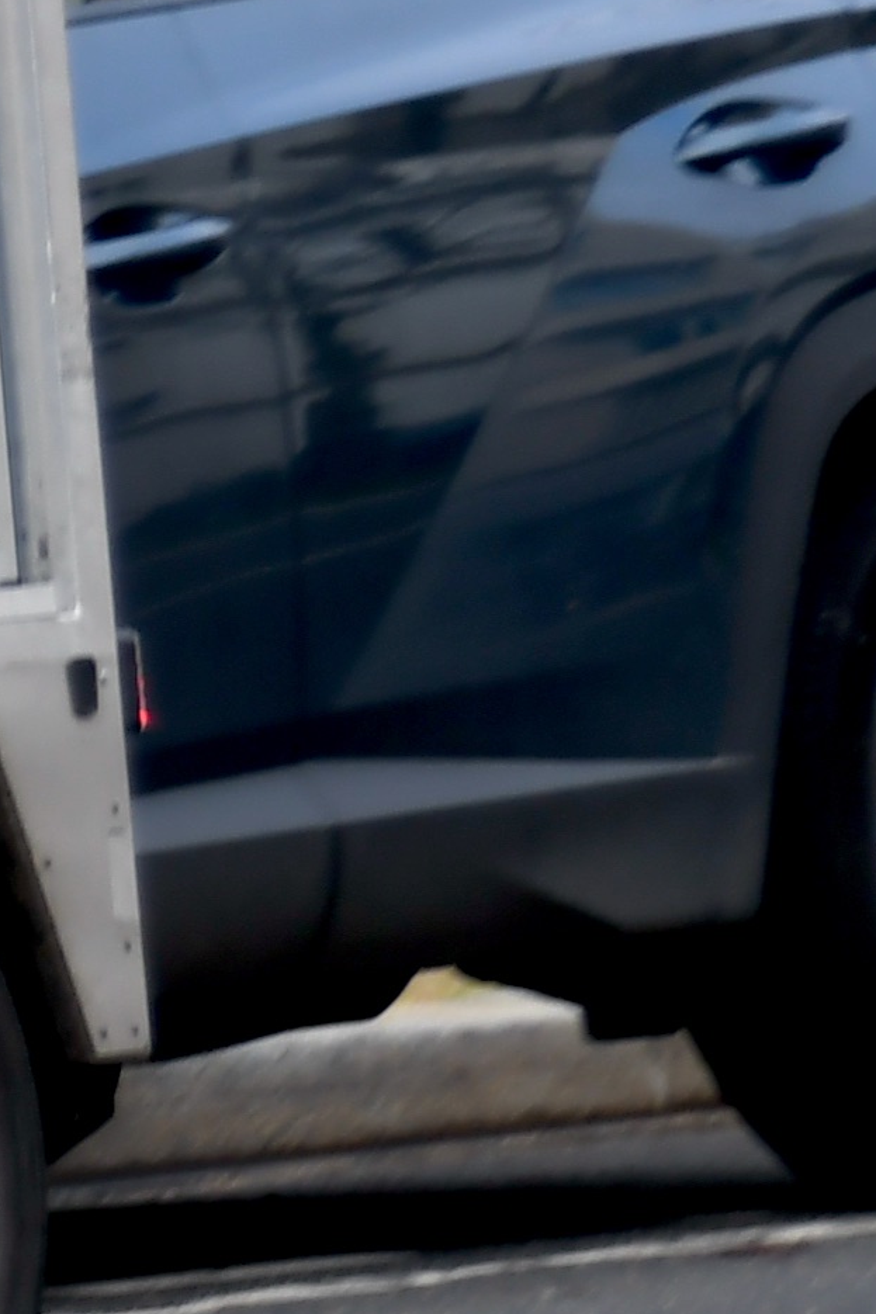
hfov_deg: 3.2
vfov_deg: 5.1
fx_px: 14676
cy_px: -319
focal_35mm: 402
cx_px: -2975
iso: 100
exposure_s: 1/160
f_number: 3.5
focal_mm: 45
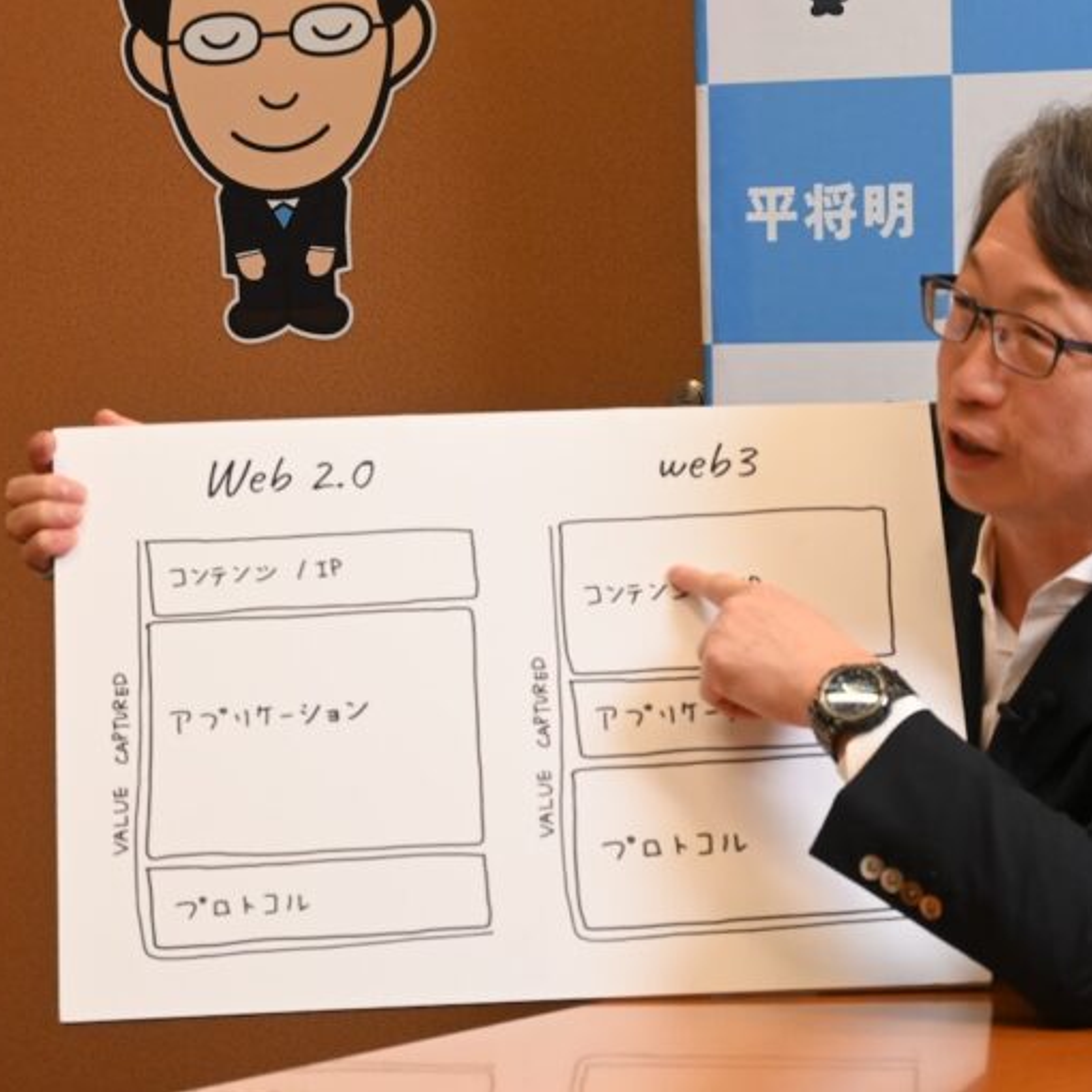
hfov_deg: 18.0
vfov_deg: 18.1
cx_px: 762
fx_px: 3426
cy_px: 546
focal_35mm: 96
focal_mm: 50
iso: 1800
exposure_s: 1/125
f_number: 6.3
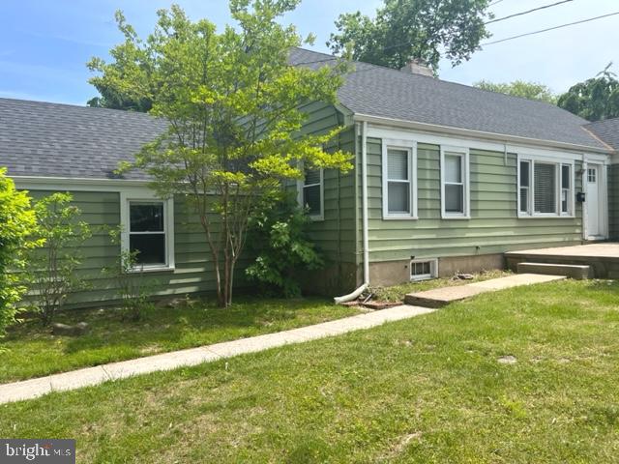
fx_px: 465
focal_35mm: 26
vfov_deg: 53.1
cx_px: 310
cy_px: 232
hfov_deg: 67.3
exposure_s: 1/1647
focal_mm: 5.1
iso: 50
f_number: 1.6
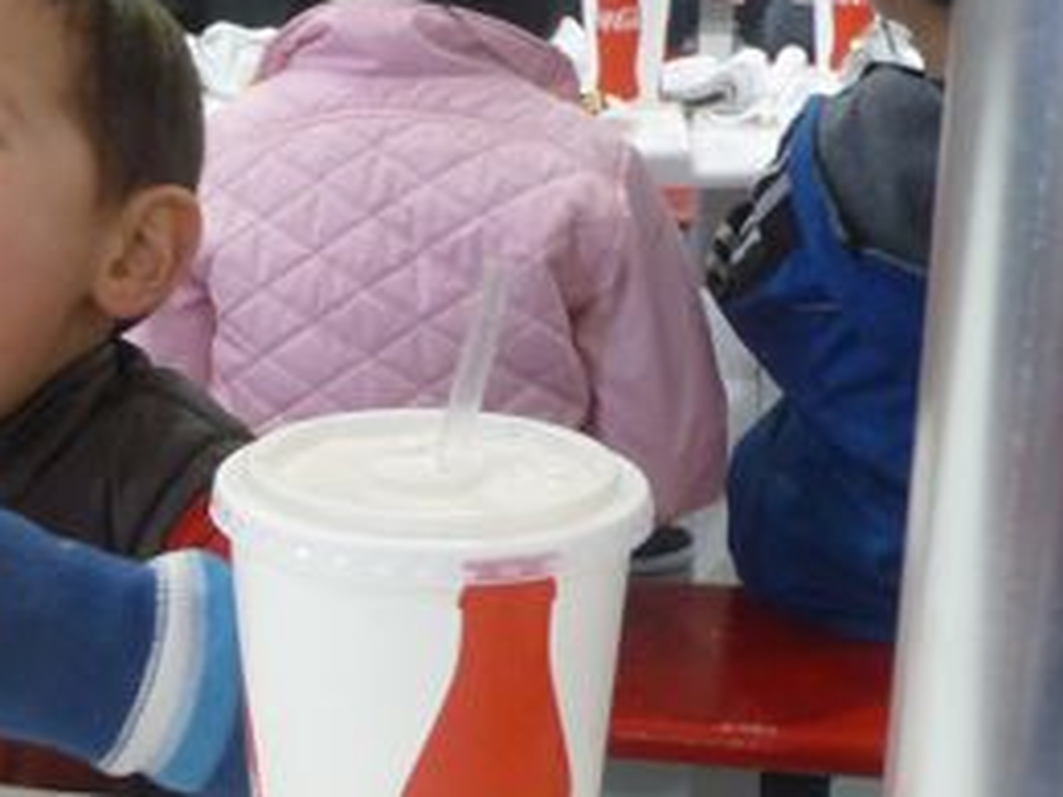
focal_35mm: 69
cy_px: 380
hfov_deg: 25.6
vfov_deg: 21.3
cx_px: -172
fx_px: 2119
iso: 250
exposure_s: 1/30
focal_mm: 4.7
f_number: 3.3
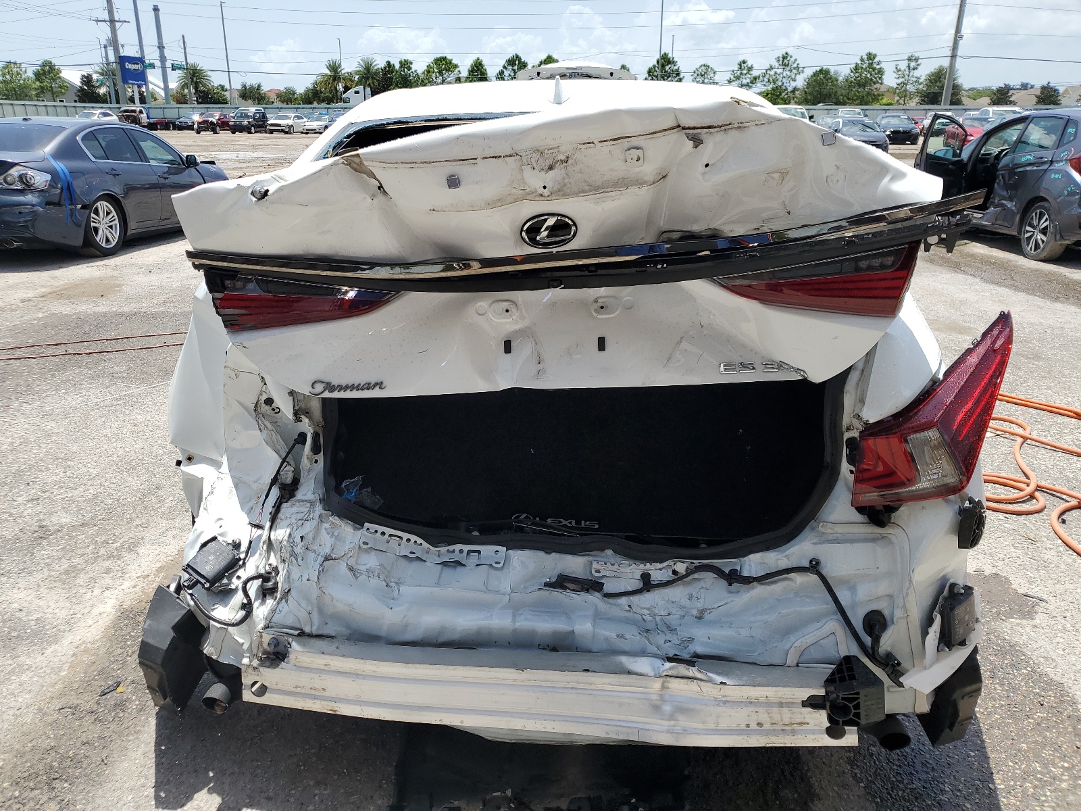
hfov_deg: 67.3
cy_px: 406
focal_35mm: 26
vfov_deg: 53.1
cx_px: 540
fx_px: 812
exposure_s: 1/2500
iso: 50
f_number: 1.5
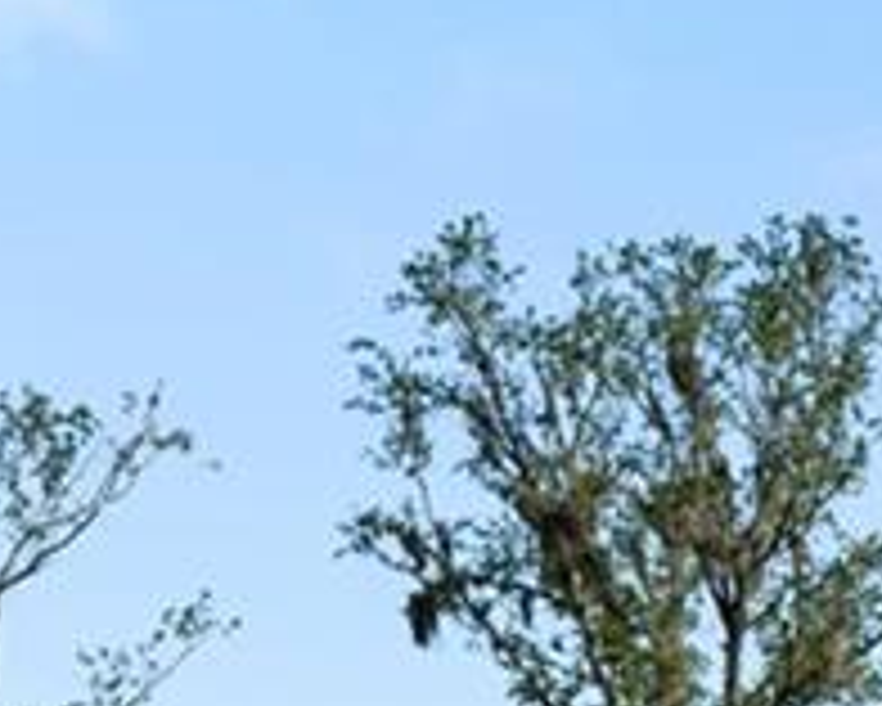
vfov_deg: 6.3
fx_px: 6399
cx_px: 360
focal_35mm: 245
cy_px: 902
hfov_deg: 7.9
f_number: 2.8
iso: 100
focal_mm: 50
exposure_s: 1/6400
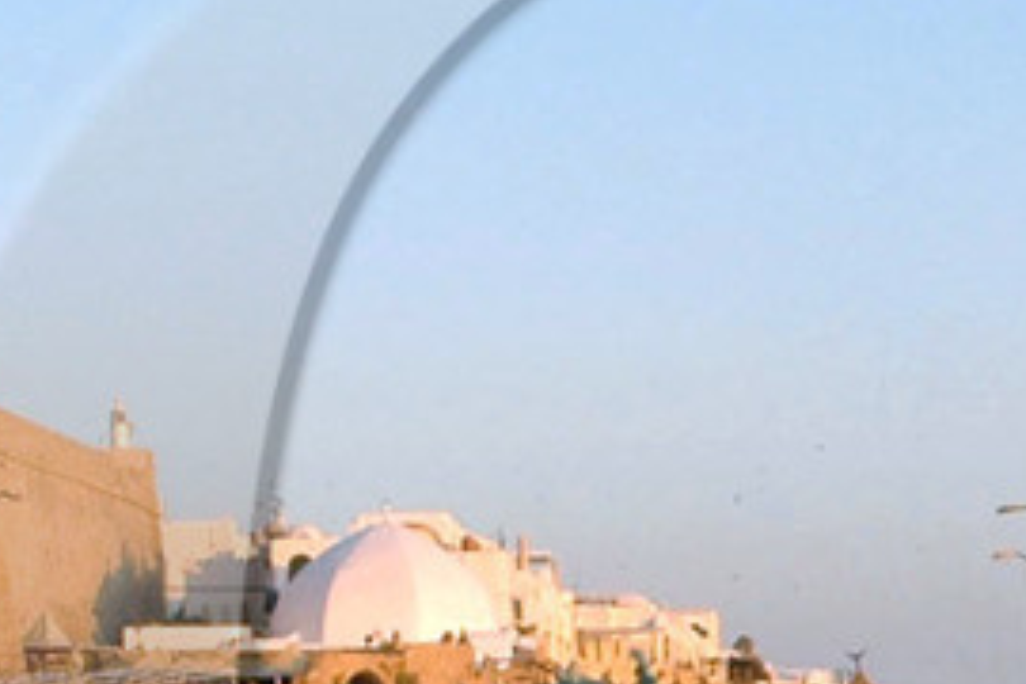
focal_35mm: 151
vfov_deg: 9.0
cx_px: 794
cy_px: 826
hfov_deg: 13.5
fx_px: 4302
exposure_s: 1/160
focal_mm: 17
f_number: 8
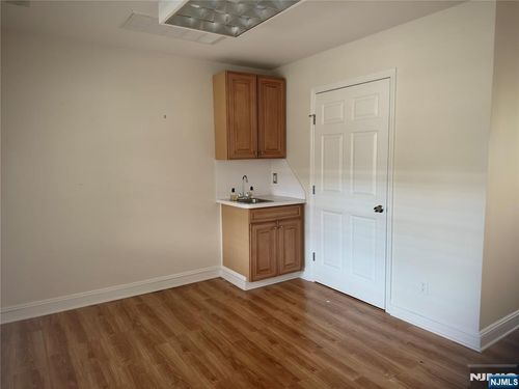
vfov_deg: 56.8
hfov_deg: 71.6
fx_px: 360
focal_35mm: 24
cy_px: 194
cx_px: 260
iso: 160
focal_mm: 6.76
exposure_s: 1/60
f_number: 1.78
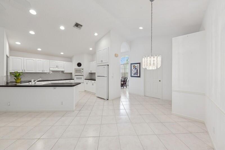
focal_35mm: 12
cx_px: 112
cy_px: 75
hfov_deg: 112.7
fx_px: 75
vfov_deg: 89.9
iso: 100
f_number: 8
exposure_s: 1/10
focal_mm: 12
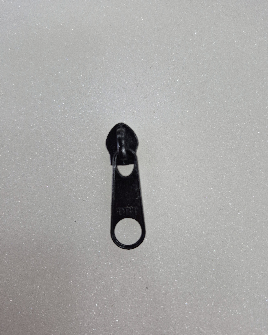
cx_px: 134
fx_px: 238
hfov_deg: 58.8
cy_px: 169
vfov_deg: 70.3
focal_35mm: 24
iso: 250
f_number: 1.8
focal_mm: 5.4
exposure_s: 1/180
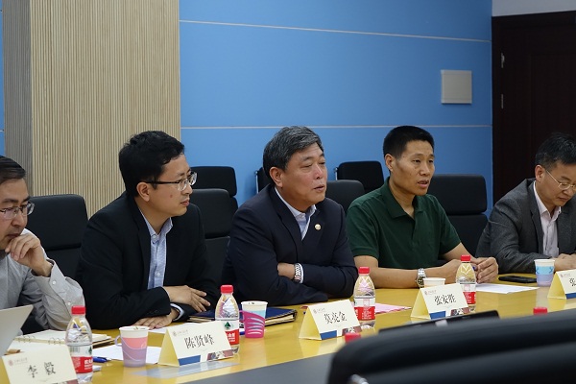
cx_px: 288
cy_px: 192
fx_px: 1392
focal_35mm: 87
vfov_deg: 15.7
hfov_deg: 23.4
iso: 800
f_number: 2.8
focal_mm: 31.77
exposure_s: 1/50
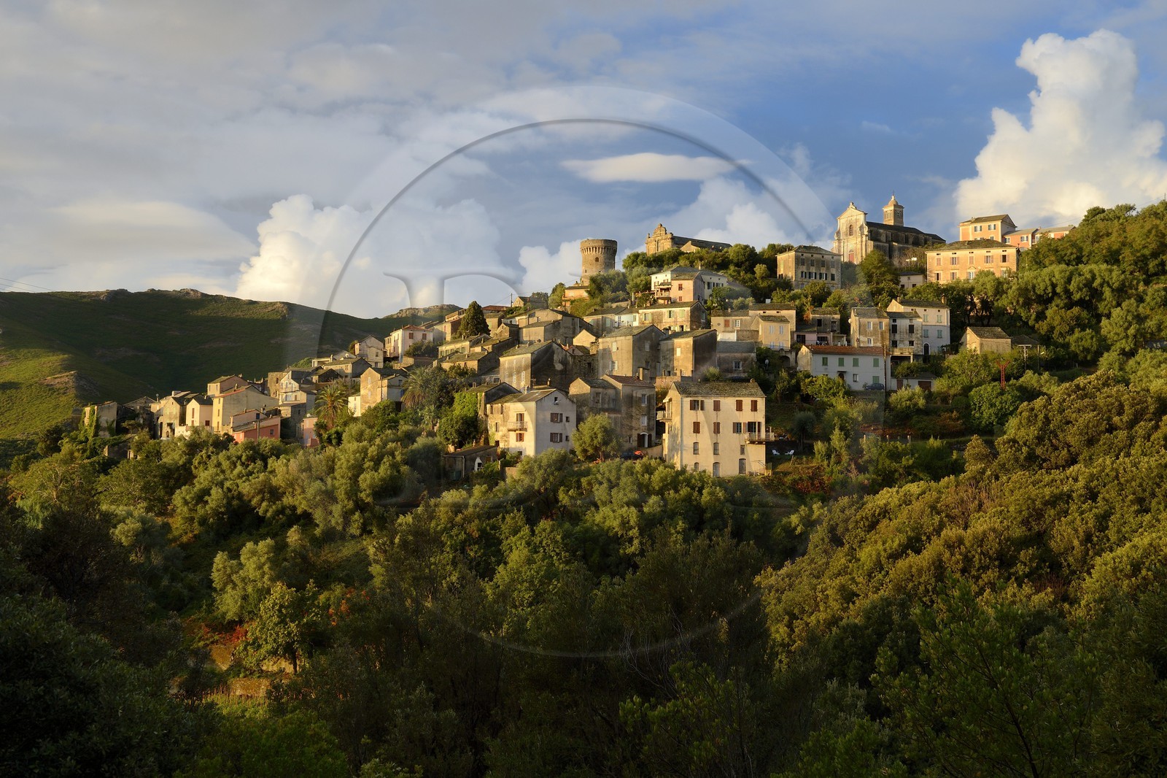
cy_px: 389
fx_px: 1232
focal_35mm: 38
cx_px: 584
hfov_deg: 50.7
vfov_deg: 35.0
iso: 200
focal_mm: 38
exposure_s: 1/160
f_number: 6.3
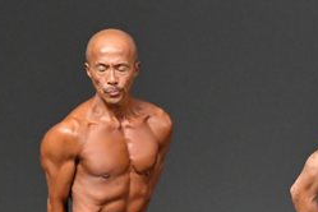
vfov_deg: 1.4
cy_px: 227
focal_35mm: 979
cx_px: 236
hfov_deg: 2.1
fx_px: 8647
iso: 5000
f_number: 5.6
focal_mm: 210
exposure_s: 1/400
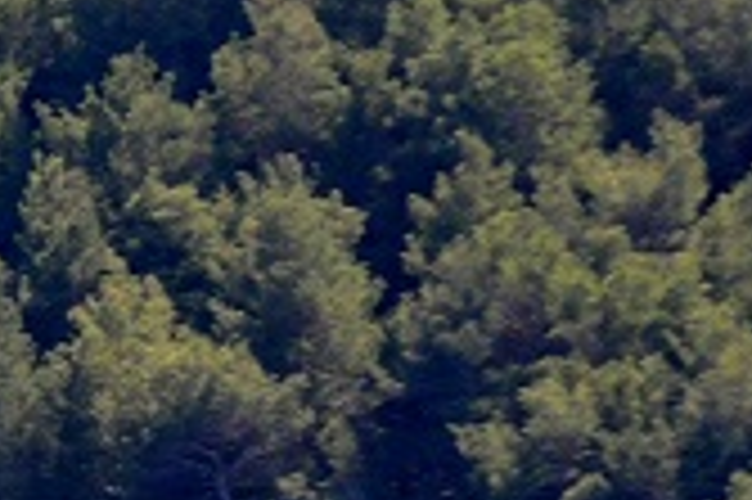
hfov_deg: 1.7
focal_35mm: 1209
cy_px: 232
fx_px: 25229
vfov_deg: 1.1
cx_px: -1151
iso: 400
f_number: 4.8
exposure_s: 1/1250
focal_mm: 135
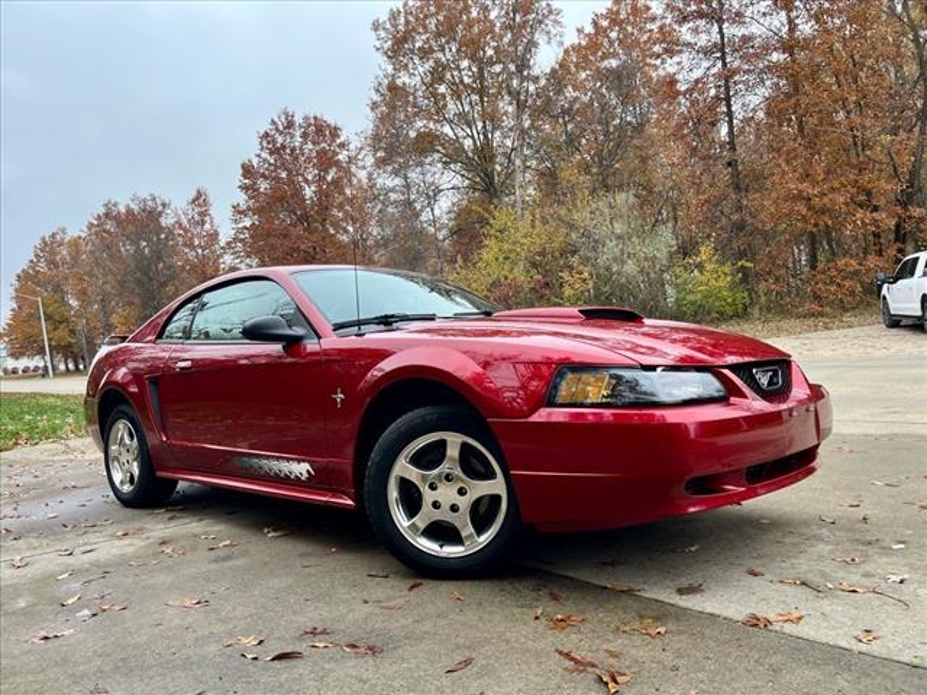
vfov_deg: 53.1
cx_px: 464
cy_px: 348
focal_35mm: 26
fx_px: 696
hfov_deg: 67.3
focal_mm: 5.1
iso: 40
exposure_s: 1/239
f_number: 1.6
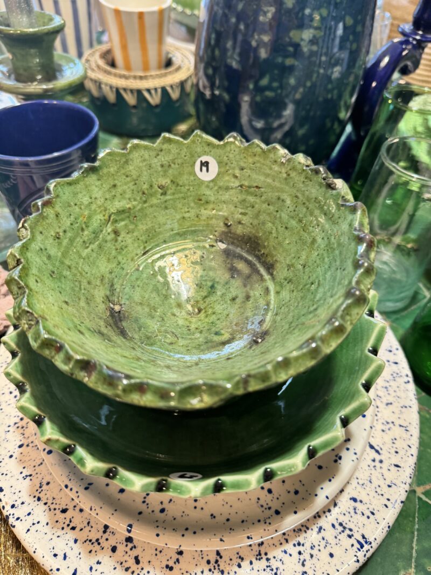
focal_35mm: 24
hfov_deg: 56.8
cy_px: 288
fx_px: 399
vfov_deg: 71.6
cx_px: 216
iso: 200
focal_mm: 6.86
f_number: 1.78
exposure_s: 1/50
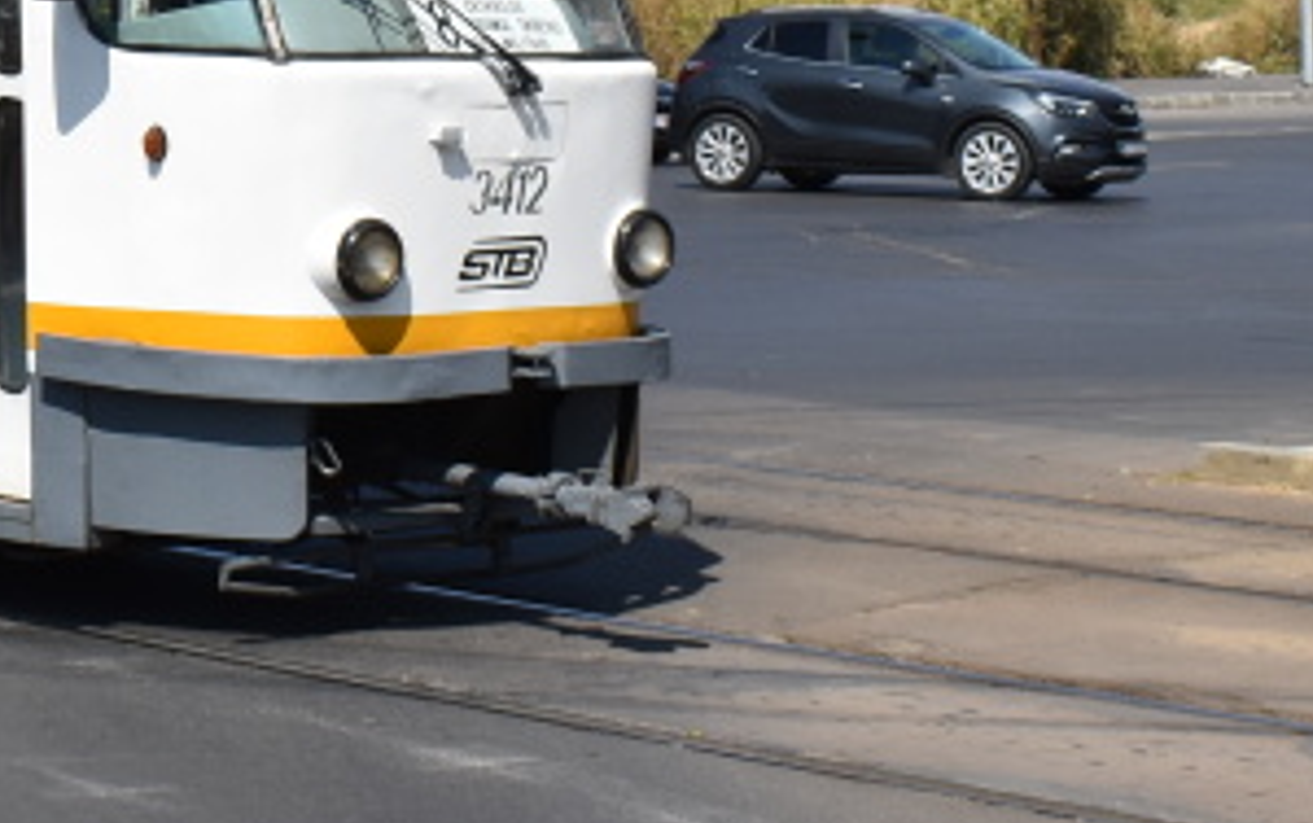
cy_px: -405
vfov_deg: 9.4
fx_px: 4870
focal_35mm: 136
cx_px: -179
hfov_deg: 14.9
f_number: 11
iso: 200
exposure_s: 1/500
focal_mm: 26
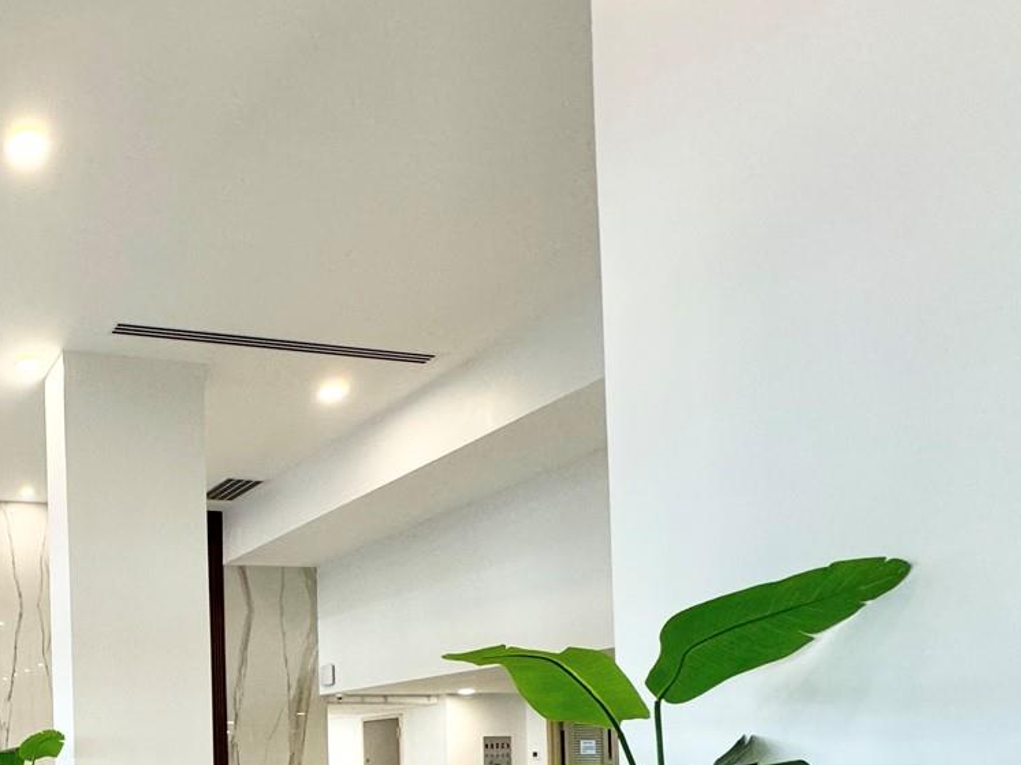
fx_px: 885
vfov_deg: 40.6
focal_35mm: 30
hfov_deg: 48.0
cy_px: 775
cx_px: -30
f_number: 2.2
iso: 200
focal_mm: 2.22
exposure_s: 1/120
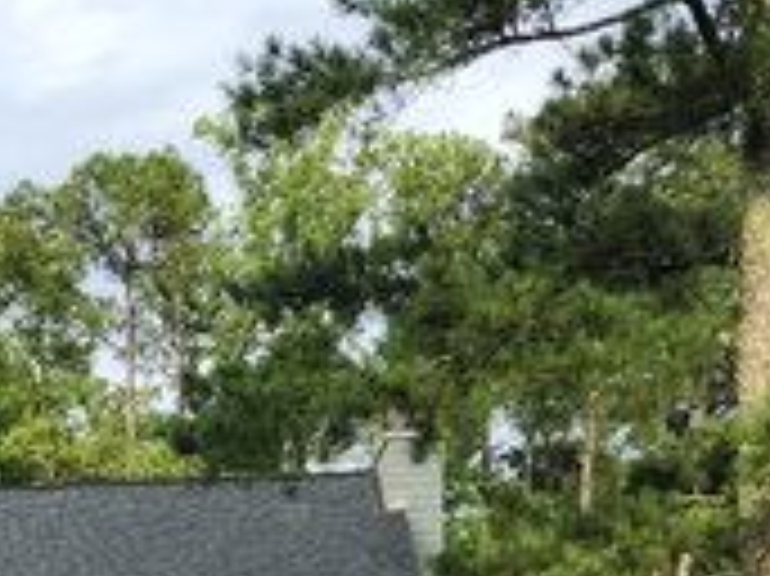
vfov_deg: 19.6
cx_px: -77
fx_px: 1534
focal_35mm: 69
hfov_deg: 26.0
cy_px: 747
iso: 20
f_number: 1.8
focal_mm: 5.4
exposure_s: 1/309
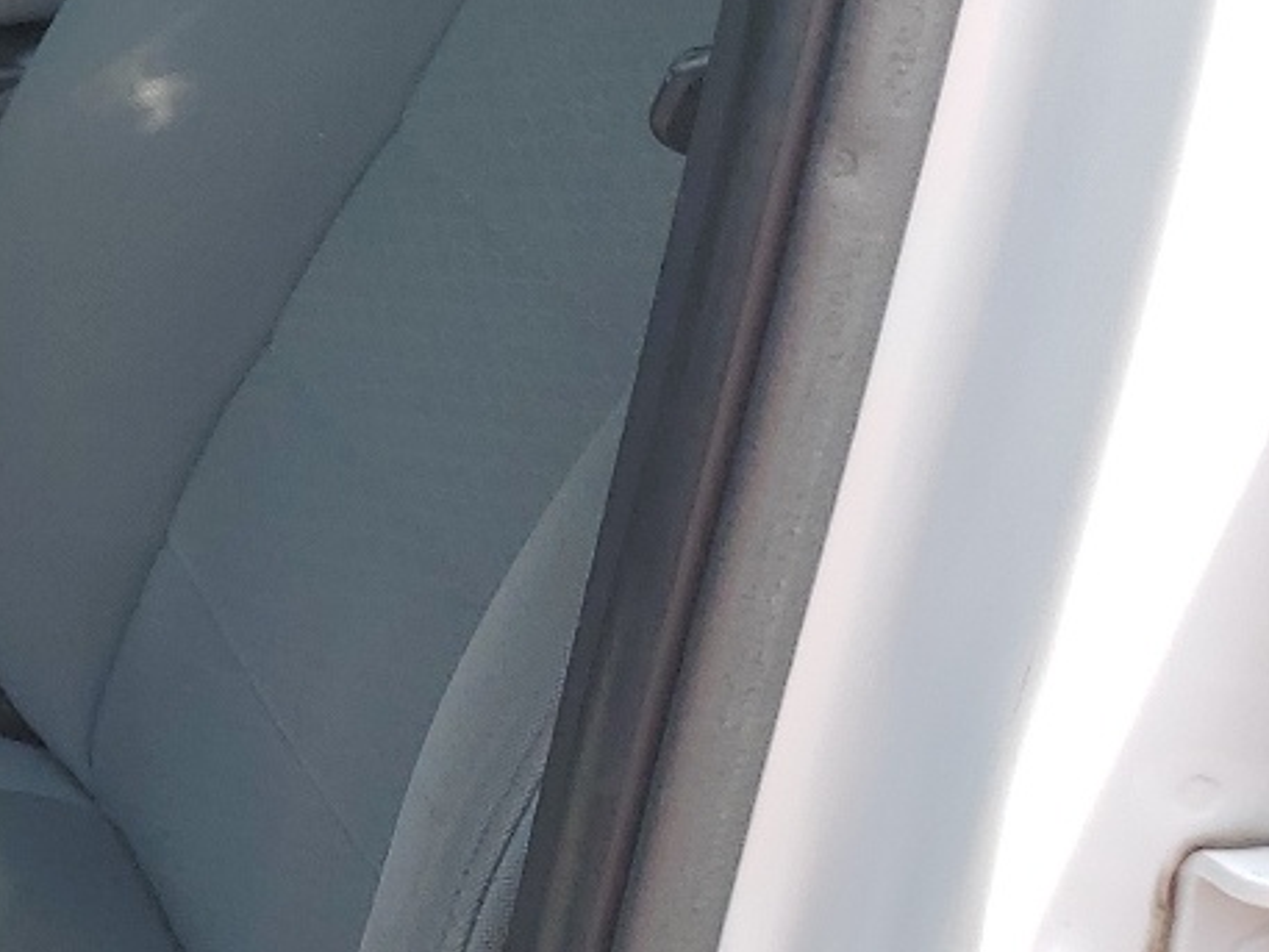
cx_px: -766
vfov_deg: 16.2
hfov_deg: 18.4
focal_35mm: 91
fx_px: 3337
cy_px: 352
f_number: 1.5
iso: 50
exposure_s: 1/714
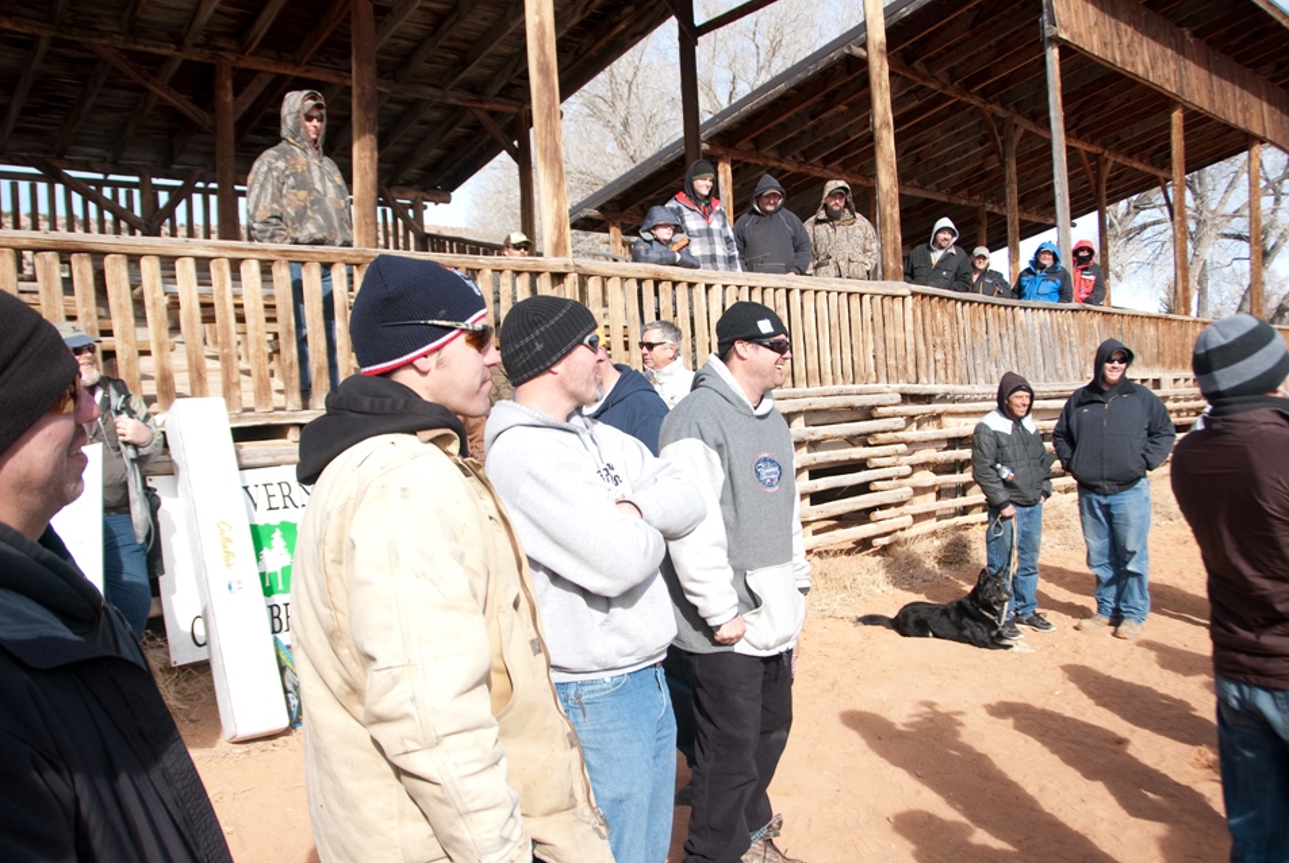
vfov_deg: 45.1
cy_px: 417
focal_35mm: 29
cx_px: 656
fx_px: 1040
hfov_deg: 63.6
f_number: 4
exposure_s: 1/1000
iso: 200
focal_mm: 18
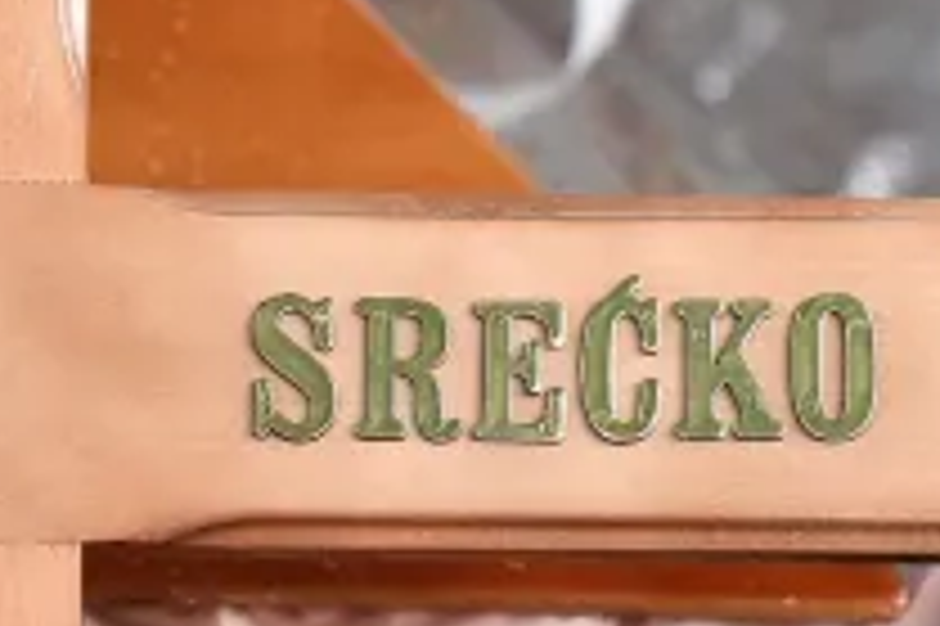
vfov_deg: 1.9
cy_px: 155
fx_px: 18993
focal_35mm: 728
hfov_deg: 2.8
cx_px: 27
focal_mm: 200
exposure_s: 1/200
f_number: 4.5
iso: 2500
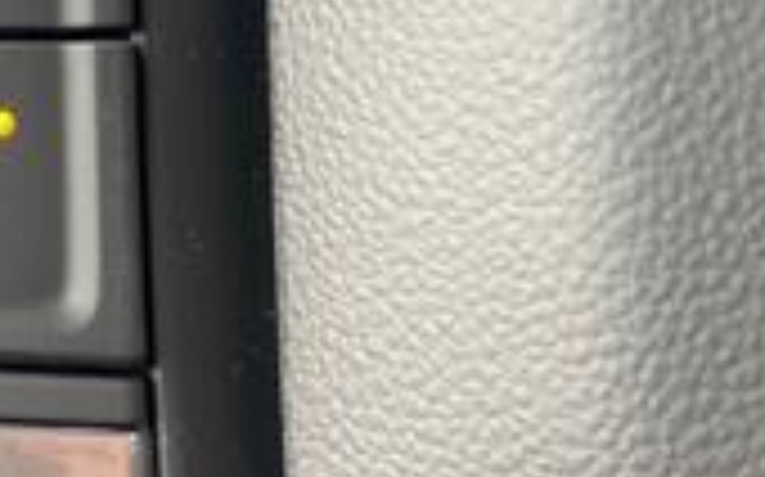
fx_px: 2167
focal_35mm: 104
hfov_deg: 18.6
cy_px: 22
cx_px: -230
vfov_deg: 12.4
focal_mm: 4.2
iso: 125
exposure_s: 1/73
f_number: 1.6
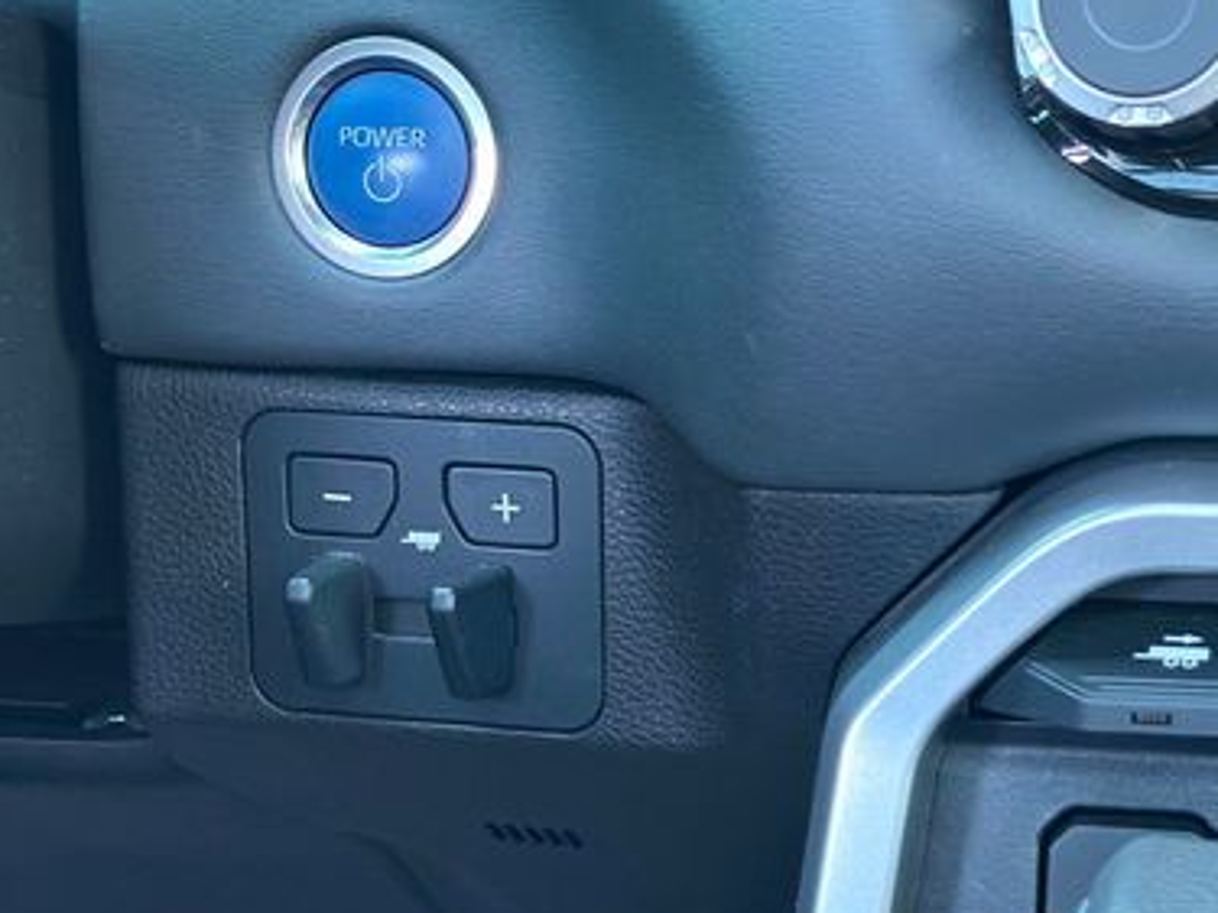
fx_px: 2884
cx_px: 1036
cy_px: 543
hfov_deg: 23.4
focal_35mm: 82
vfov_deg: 18.0
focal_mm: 6.86
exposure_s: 1/40
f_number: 1.78
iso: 640
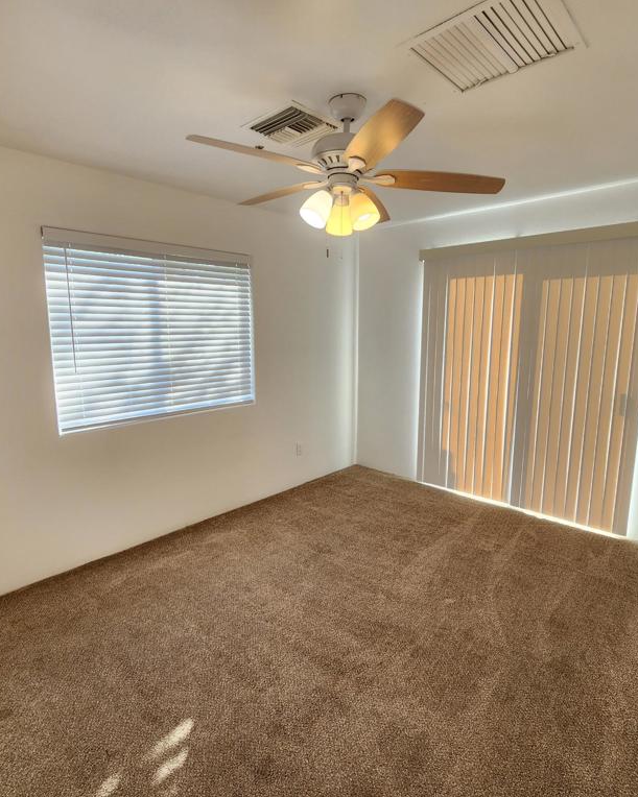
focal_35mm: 17
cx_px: 309
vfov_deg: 89.6
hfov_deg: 76.9
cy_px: 400
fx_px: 401
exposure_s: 1/60
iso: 64
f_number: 2.2
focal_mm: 2.2
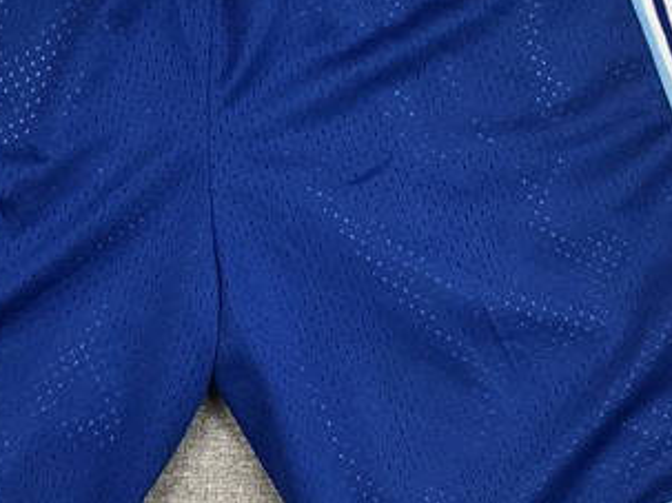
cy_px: 124
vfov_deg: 19.7
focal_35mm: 74
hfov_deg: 26.1
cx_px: 180
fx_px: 1436
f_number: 1.8
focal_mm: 3.99
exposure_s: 1/33
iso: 20
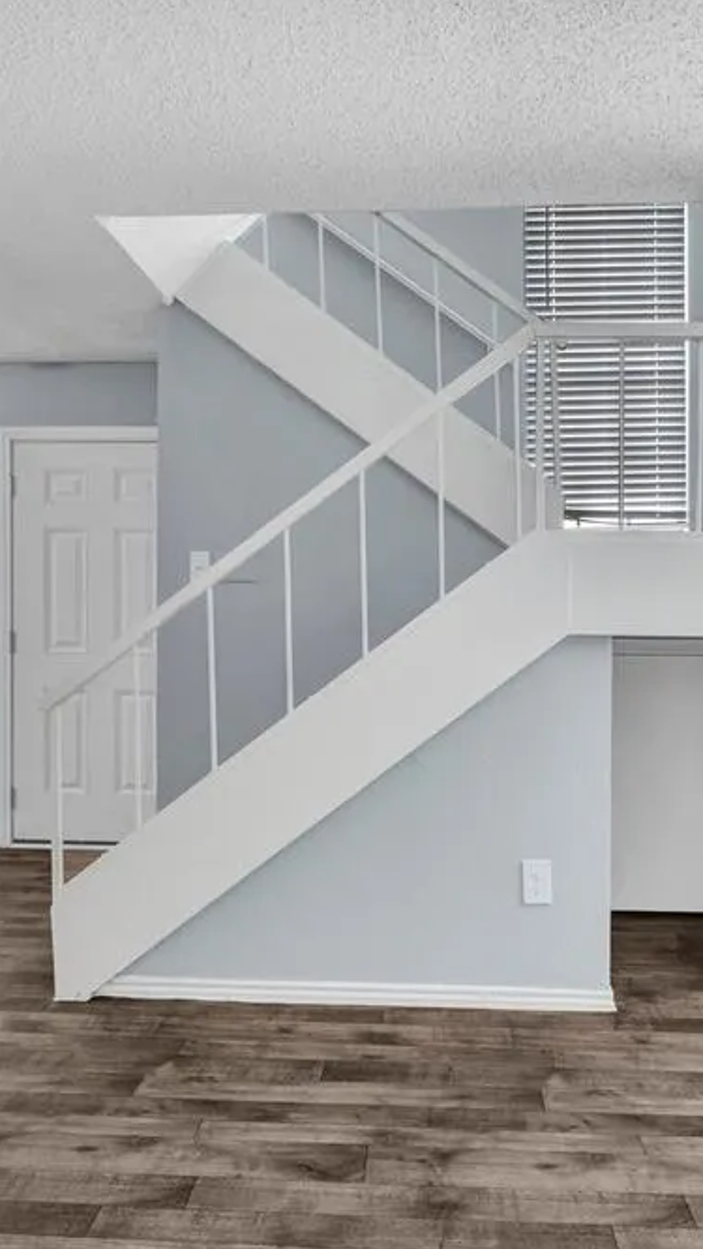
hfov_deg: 40.1
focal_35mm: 29
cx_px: 401
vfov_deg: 66.1
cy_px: 616
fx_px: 960
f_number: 7.1
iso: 320
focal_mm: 18
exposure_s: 1/4
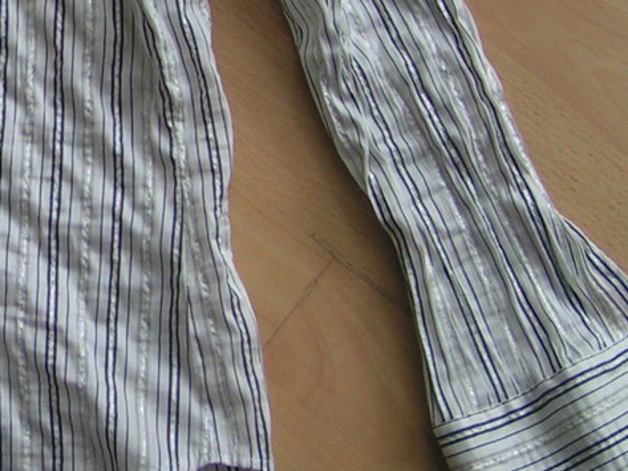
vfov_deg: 13.7
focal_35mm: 107
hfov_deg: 17.4
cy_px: 16
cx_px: -152
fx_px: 1942
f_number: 2.8
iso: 50
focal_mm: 5.8
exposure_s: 1/50
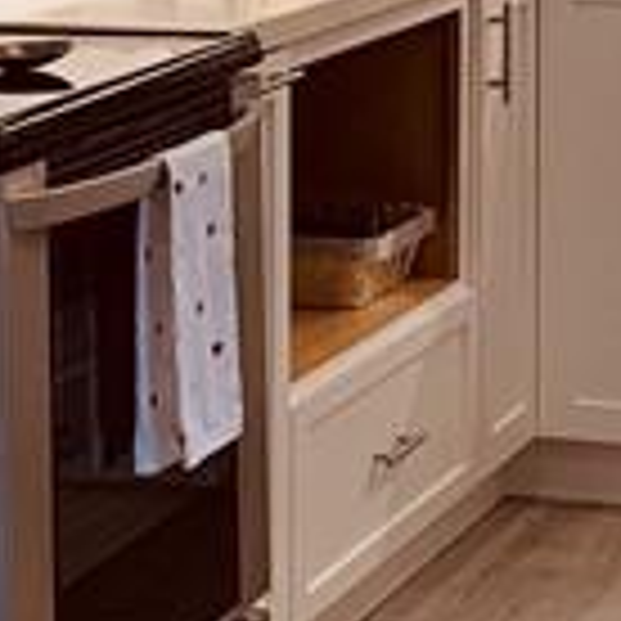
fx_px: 3471
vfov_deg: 10.0
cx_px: 423
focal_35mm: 171
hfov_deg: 10.2
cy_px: -158
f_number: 1.8
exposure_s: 1/120
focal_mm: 4.25
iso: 50
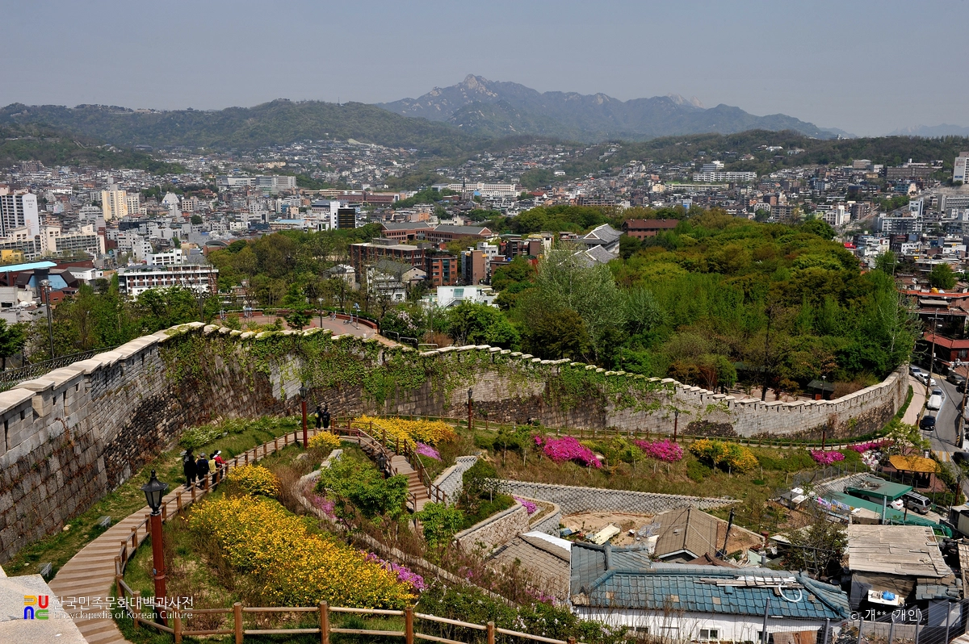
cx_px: 484
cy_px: 322
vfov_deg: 41.0
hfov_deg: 58.8
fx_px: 861
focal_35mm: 32
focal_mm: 32
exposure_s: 1/125
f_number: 22
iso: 200
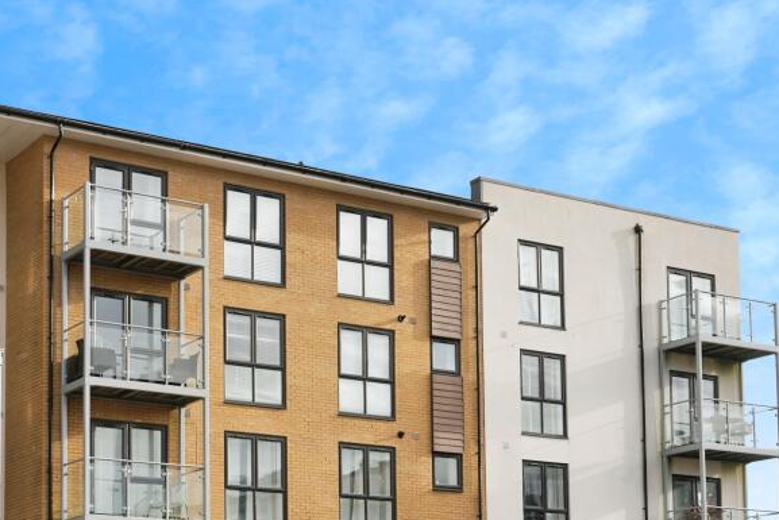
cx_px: 246
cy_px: 406
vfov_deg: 19.0
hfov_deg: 28.2
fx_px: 1537
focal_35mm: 71
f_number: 6.3
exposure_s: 1/800
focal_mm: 40
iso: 400
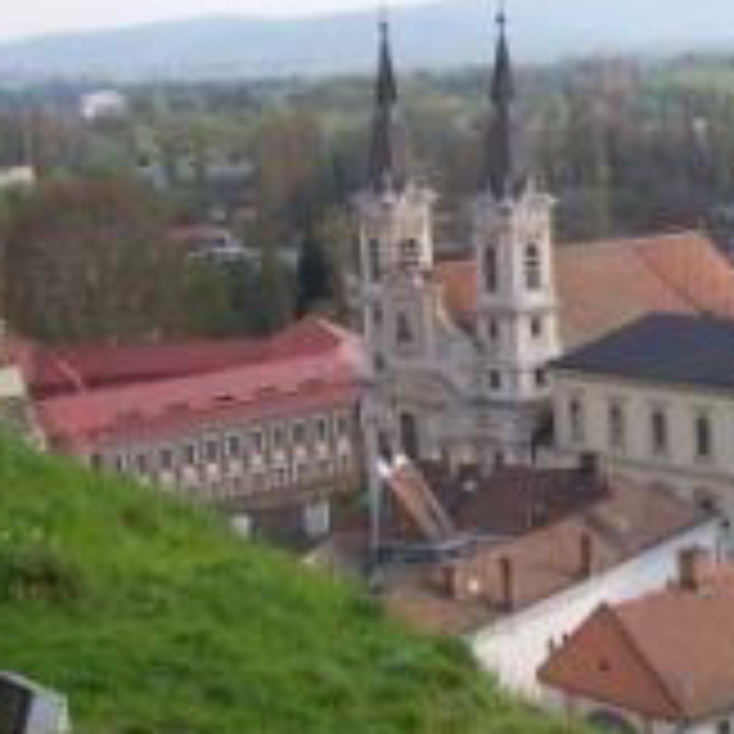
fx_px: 2159
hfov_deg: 18.7
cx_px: 766
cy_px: 347
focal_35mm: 90
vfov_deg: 19.3
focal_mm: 5.6
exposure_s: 1/250
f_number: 5.6
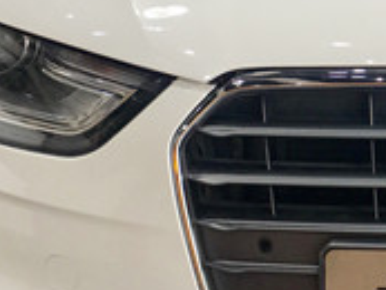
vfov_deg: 13.8
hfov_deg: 17.2
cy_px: 54
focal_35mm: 107
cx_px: 515
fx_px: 1194
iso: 32
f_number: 2.2
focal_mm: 4.15
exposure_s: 1/100
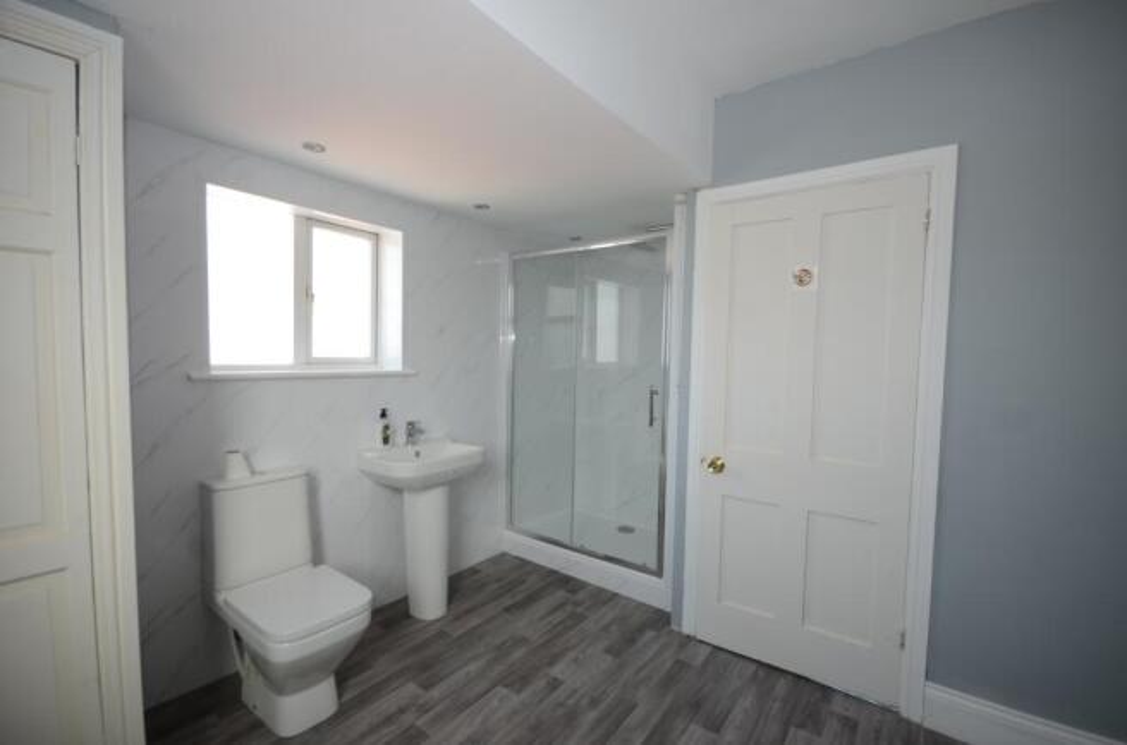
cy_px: 372
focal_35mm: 15
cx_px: 564
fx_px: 468
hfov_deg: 100.5
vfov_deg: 77.0
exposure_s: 1/30
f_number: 5.6
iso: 100
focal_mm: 10
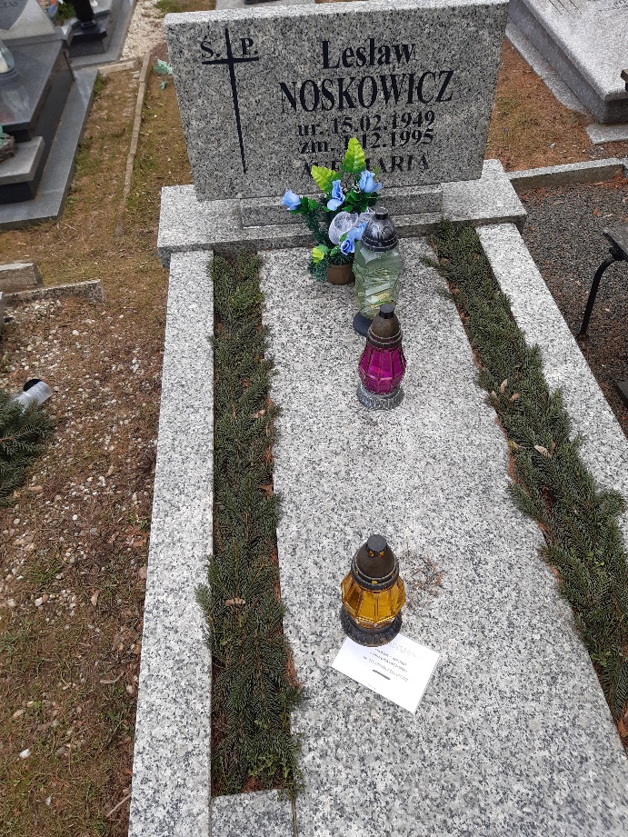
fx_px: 629
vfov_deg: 67.3
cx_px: 314
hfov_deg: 53.1
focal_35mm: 26
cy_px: 418
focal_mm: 3.92
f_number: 1.7
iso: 40
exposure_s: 1/588
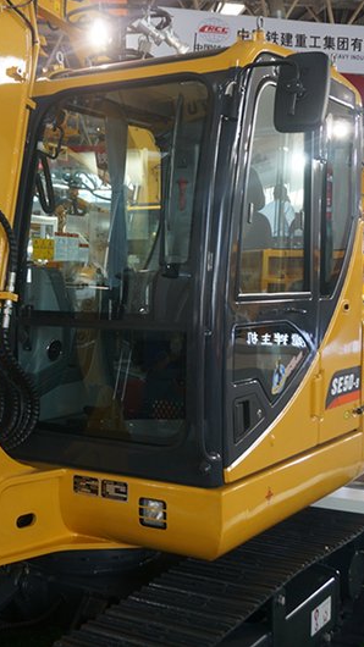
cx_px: 109
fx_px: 855
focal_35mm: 50
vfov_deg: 41.5
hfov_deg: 23.9
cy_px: 323
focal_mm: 21
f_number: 4
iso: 320
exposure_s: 1/60
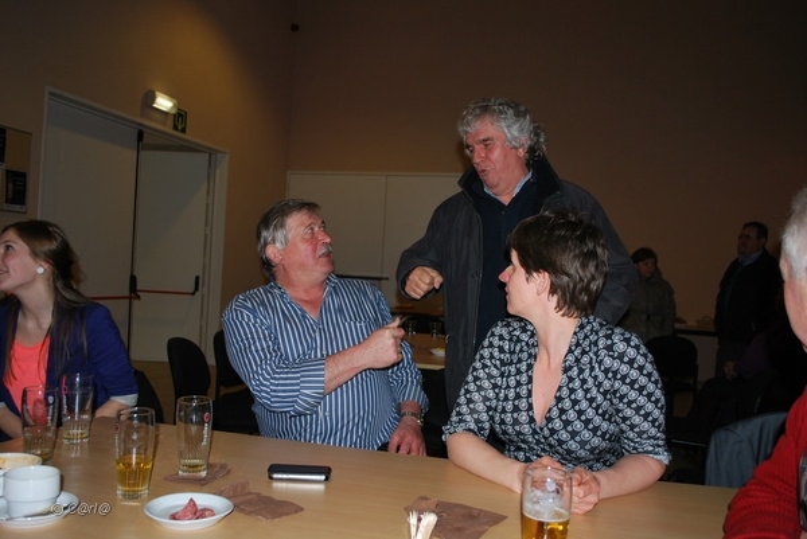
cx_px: 404
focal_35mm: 30
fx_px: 673
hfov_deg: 61.9
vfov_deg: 43.7
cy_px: 270
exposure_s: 1/60
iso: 200
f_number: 3.8
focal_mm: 20
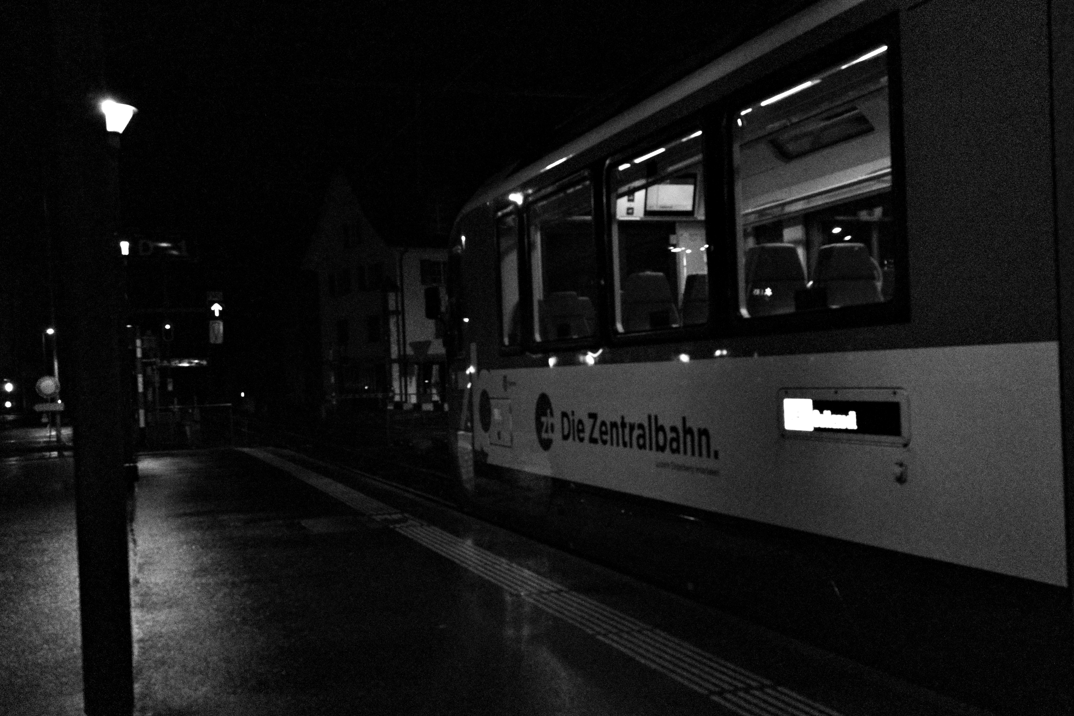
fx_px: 1193
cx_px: 537
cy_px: 358
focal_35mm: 40
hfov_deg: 48.5
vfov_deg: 33.4
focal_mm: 26
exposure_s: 1/200
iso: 8000
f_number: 5
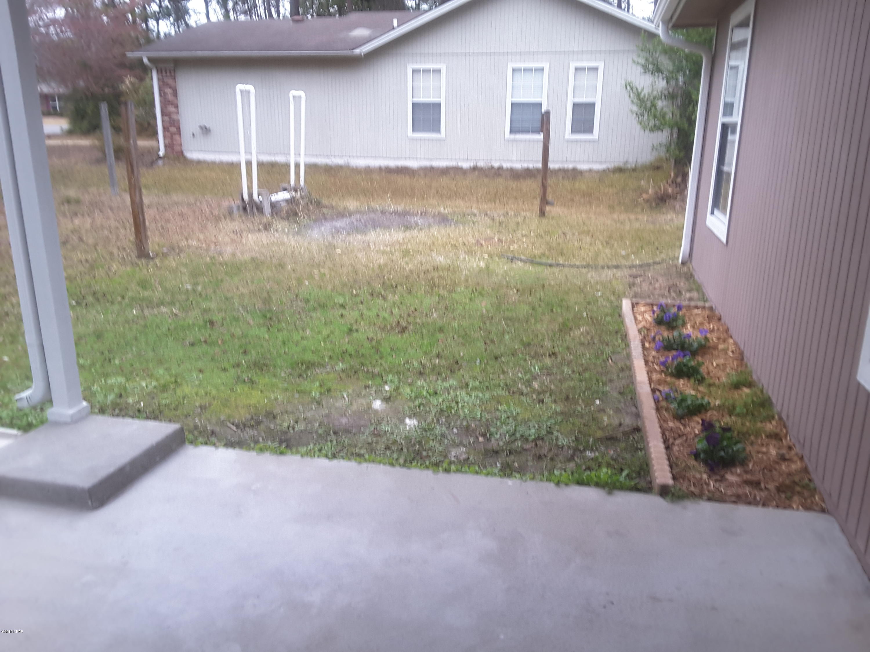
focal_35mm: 31
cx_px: 435
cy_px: 326
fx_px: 779
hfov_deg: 58.4
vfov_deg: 45.4
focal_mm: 2.9
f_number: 1.9
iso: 64
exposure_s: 1/30
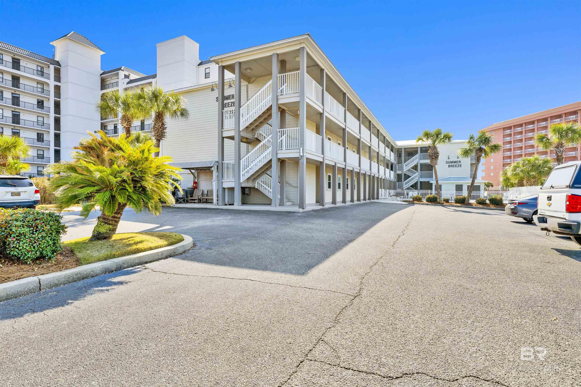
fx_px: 290
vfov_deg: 67.4
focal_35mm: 18
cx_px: 290
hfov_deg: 90.0
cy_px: 194
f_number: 10
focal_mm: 18
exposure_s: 1/250
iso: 400
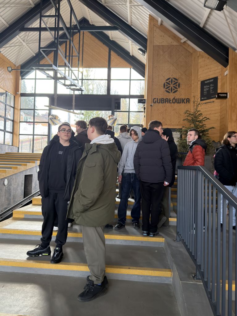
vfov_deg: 67.3
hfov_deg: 53.1
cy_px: 158
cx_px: 118
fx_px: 237
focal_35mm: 26
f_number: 1.78
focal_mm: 6.76
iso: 160
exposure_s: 1/100
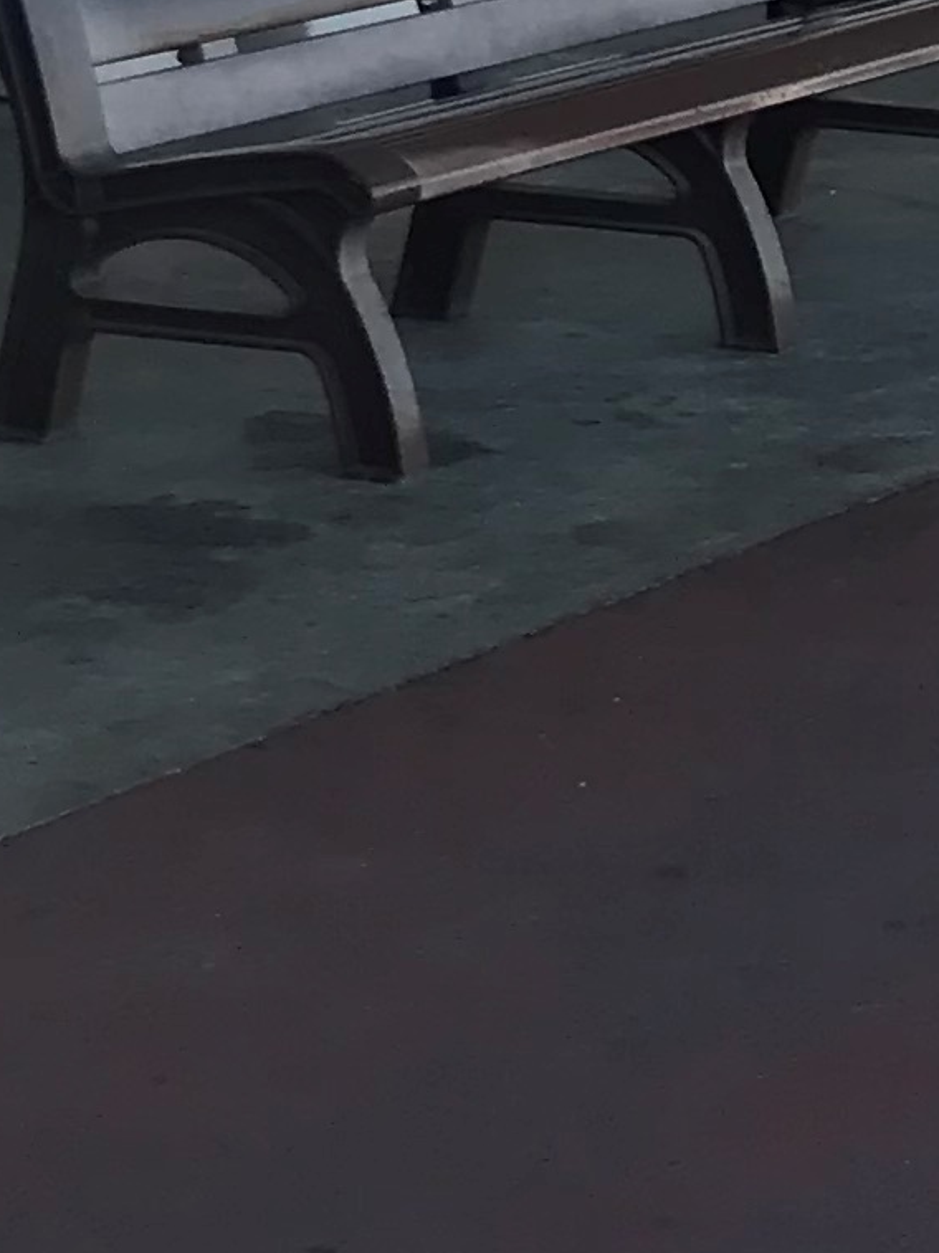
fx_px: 5392
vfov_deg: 13.2
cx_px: 2106
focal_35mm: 149
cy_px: 312
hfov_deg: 9.1
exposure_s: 1/290
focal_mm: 3.99
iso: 20
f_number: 1.8
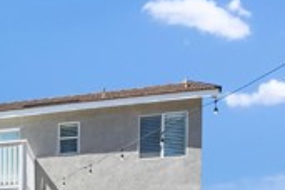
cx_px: -107
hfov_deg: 27.9
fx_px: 443
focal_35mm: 56
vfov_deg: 19.6
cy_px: 318
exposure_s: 1/500
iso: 220
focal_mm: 10
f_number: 8
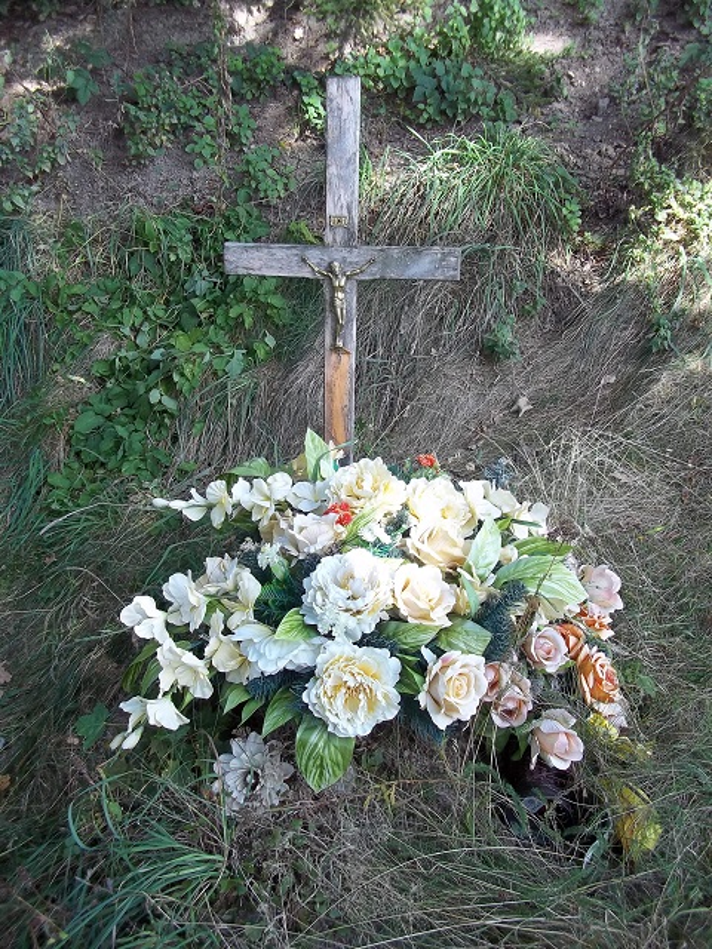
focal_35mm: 32
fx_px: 878
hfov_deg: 44.2
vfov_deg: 56.8
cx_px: 356
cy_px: 474
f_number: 2.9
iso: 80
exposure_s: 1/125
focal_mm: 5.7
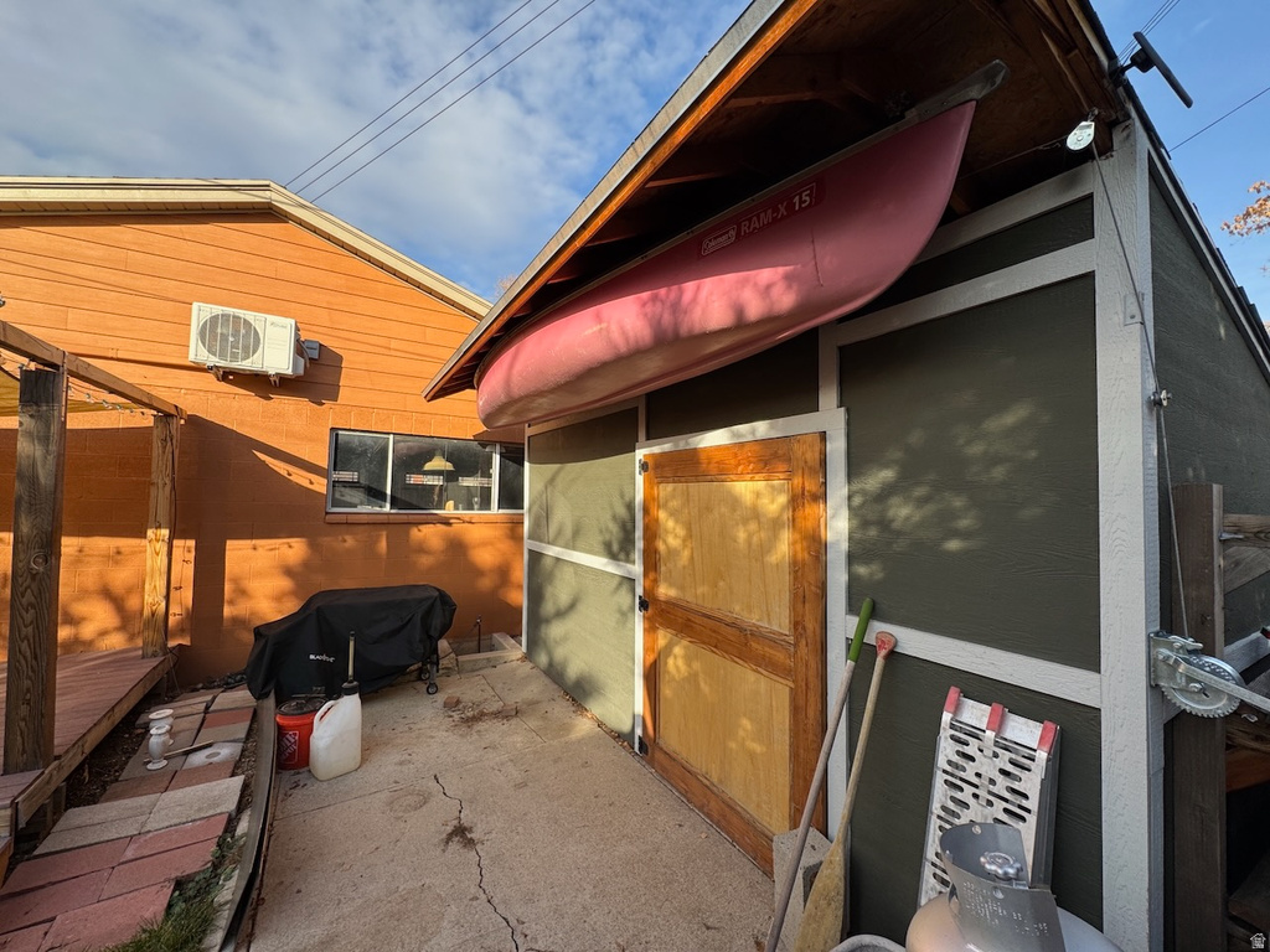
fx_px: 514
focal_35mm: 14
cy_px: 476
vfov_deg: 85.7
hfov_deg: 102.1
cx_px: 635
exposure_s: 1/596
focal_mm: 2.22
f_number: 2.2
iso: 40
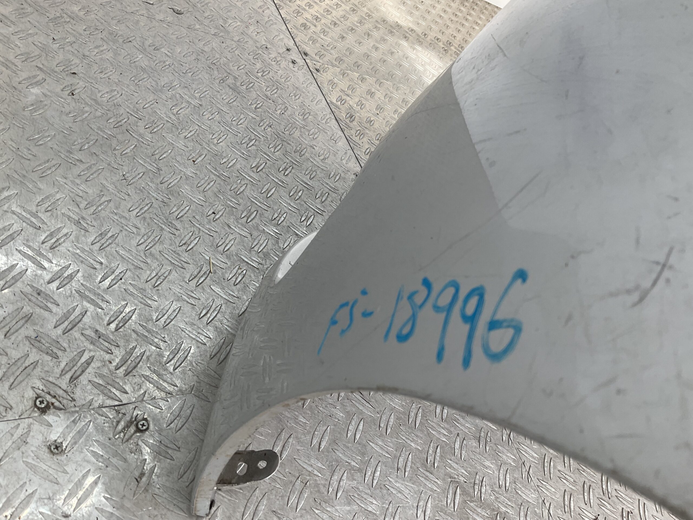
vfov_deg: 48.2
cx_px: 346
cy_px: 260
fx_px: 581
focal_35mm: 29
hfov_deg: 61.7
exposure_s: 1/163
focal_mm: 3
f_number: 1.8
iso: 16
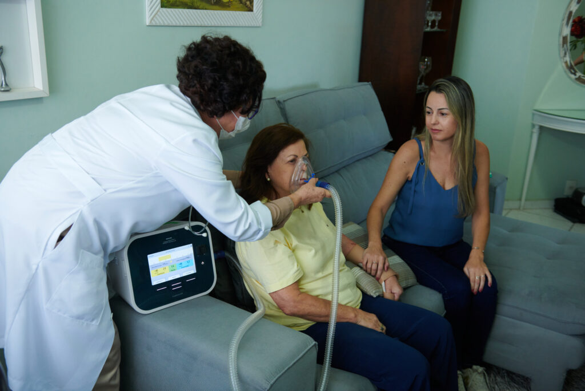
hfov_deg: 55.8
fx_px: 553
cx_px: 292
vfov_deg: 38.9
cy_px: 196
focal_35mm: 34
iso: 1600
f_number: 3.5
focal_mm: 34
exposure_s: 1/100
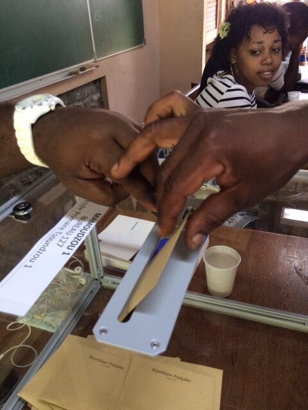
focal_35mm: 29
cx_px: 154
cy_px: 205
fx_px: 344
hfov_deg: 48.2
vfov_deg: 61.7
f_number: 2.2
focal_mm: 4.15
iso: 125
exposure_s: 1/30
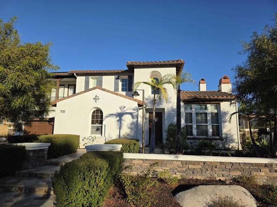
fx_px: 184
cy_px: 104
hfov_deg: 73.9
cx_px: 138
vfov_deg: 58.9
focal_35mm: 23
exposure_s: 1/7944
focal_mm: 6.3
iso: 80
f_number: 1.7
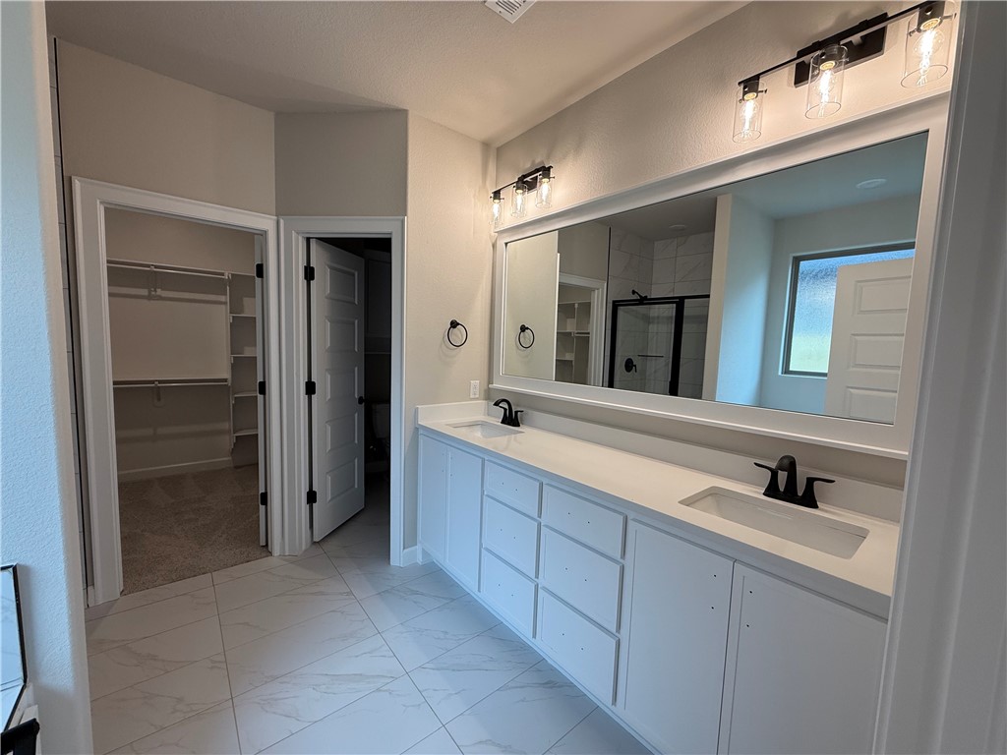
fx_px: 407
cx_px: 504
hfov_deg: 102.1
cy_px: 378
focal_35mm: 14
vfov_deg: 85.7
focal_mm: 2.22
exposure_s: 1/120
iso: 100
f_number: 2.2
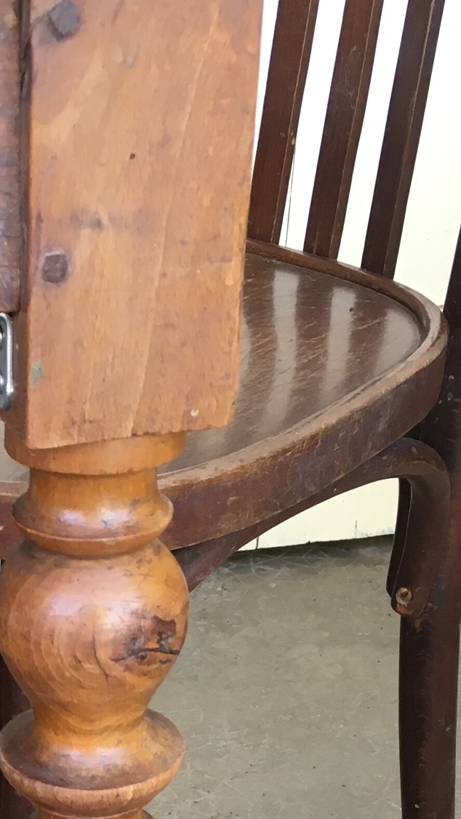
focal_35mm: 81
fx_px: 1760
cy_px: 901
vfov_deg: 24.5
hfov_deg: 14.5
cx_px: -92
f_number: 2.2
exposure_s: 1/33
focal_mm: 4.15
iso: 32
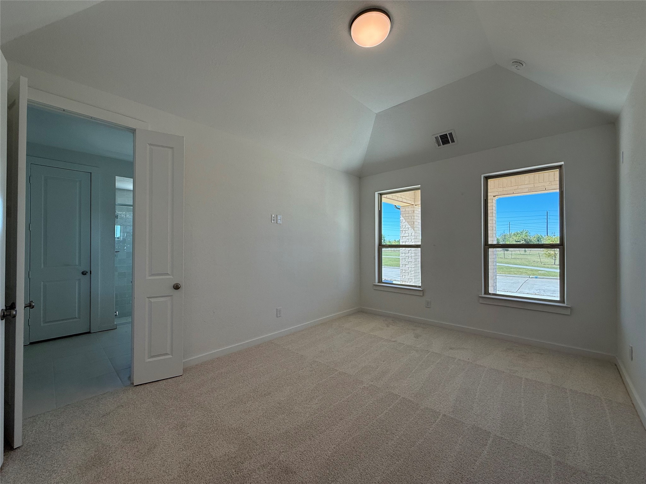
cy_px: 242
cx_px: 323
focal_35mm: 14
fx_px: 261
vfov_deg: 85.7
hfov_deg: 102.1
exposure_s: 1/192
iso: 64
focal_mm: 2.22
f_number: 2.2
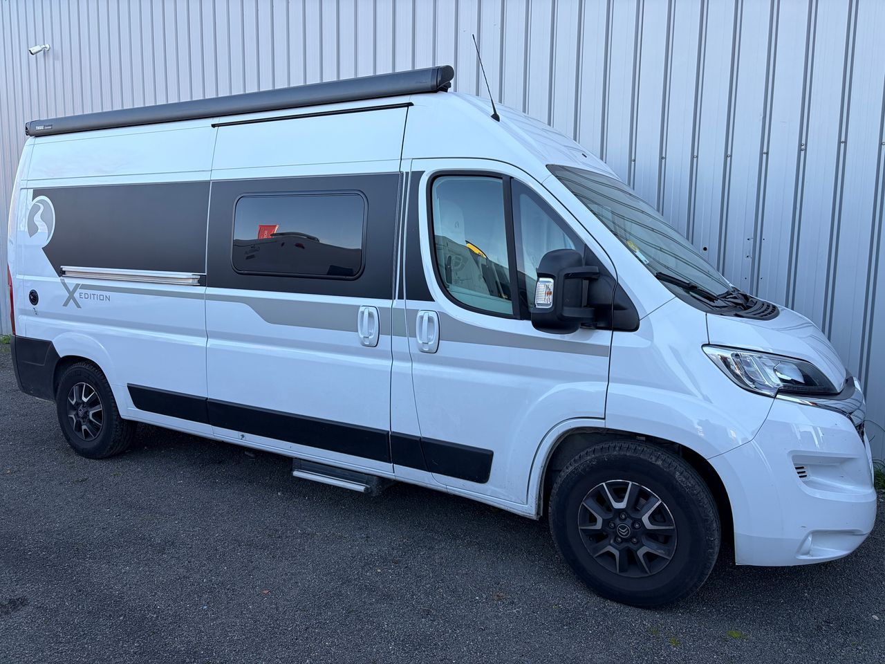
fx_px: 665
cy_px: 332
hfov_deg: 67.3
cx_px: 442
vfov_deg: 53.1
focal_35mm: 26
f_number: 1.6
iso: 50
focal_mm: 5.96
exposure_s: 1/419
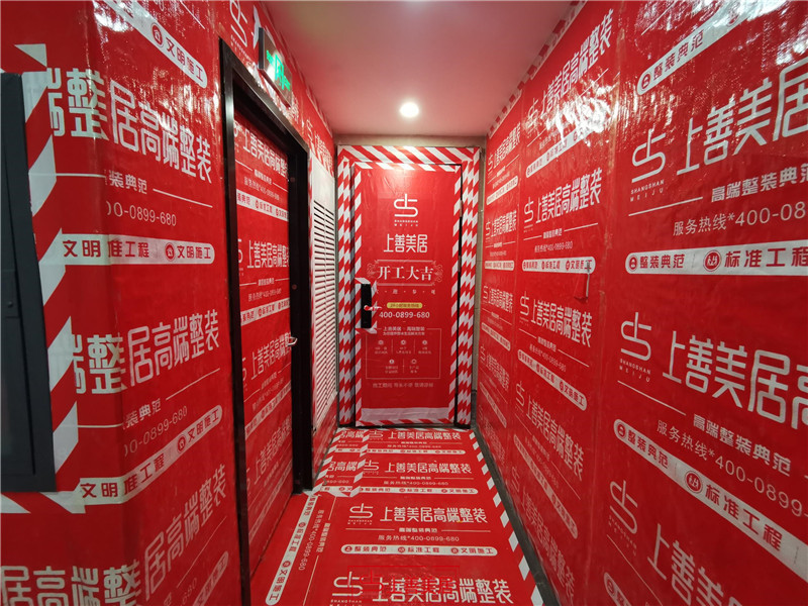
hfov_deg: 94.5
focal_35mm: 16
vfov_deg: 78.1
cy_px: 303
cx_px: 404
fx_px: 373
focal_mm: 2.35
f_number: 2.2
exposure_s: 1/33.3
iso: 320
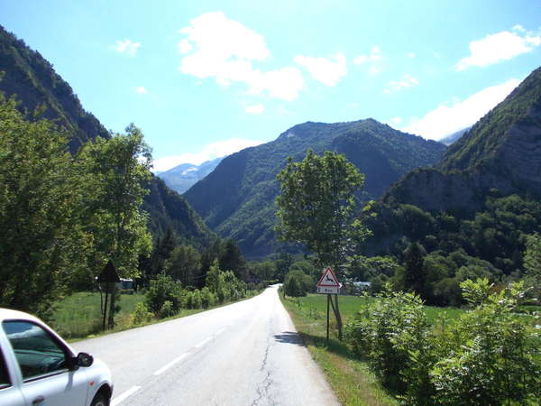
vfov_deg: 49.7
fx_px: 438
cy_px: 203
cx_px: 270
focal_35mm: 28
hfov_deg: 63.4
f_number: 5.4
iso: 80
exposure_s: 1/400
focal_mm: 4
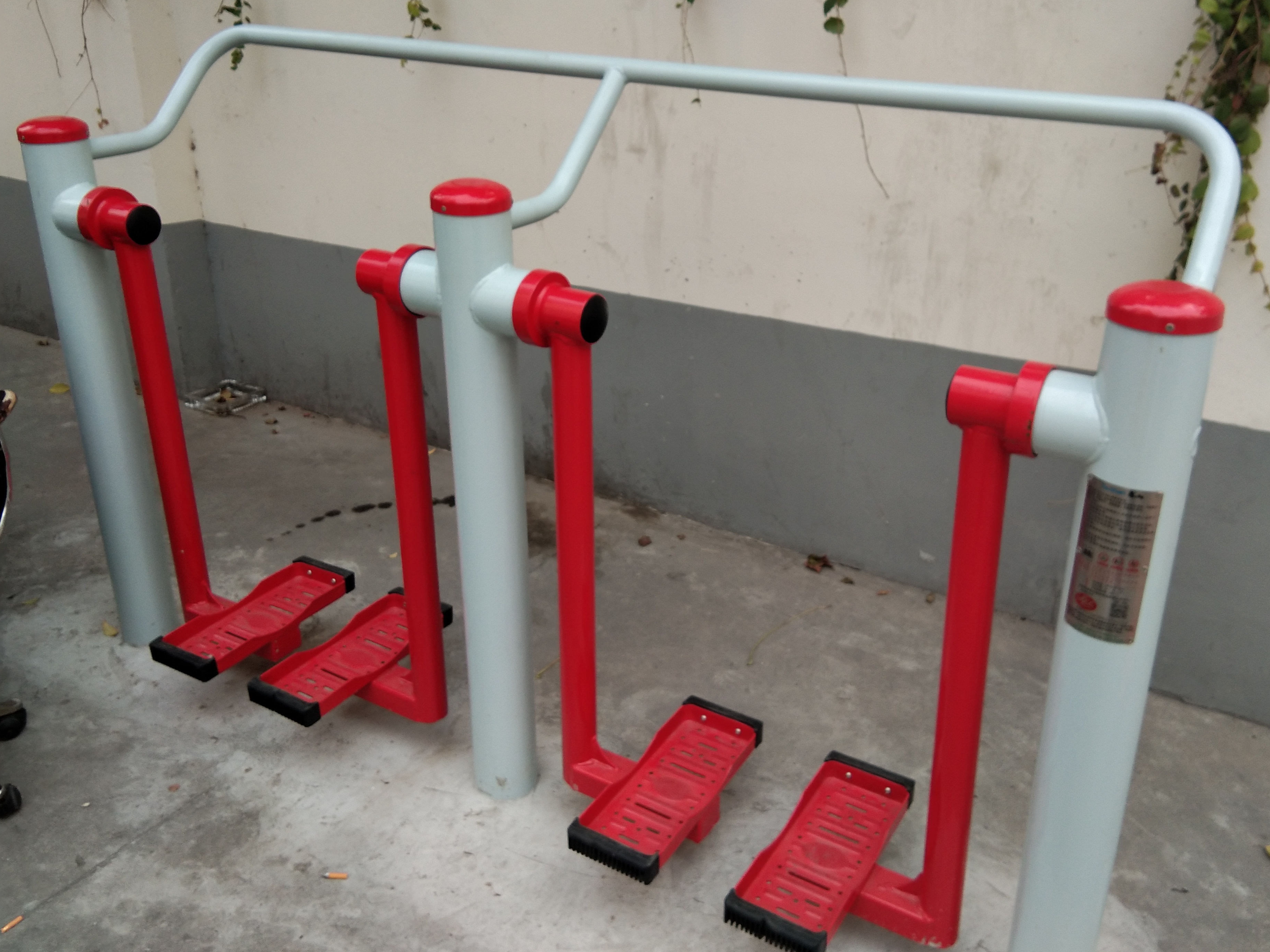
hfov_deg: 52.5
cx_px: 707
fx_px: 1284
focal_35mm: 35
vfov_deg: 40.7
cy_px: 437
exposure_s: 1/50
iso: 100
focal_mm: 3.69
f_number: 2.2
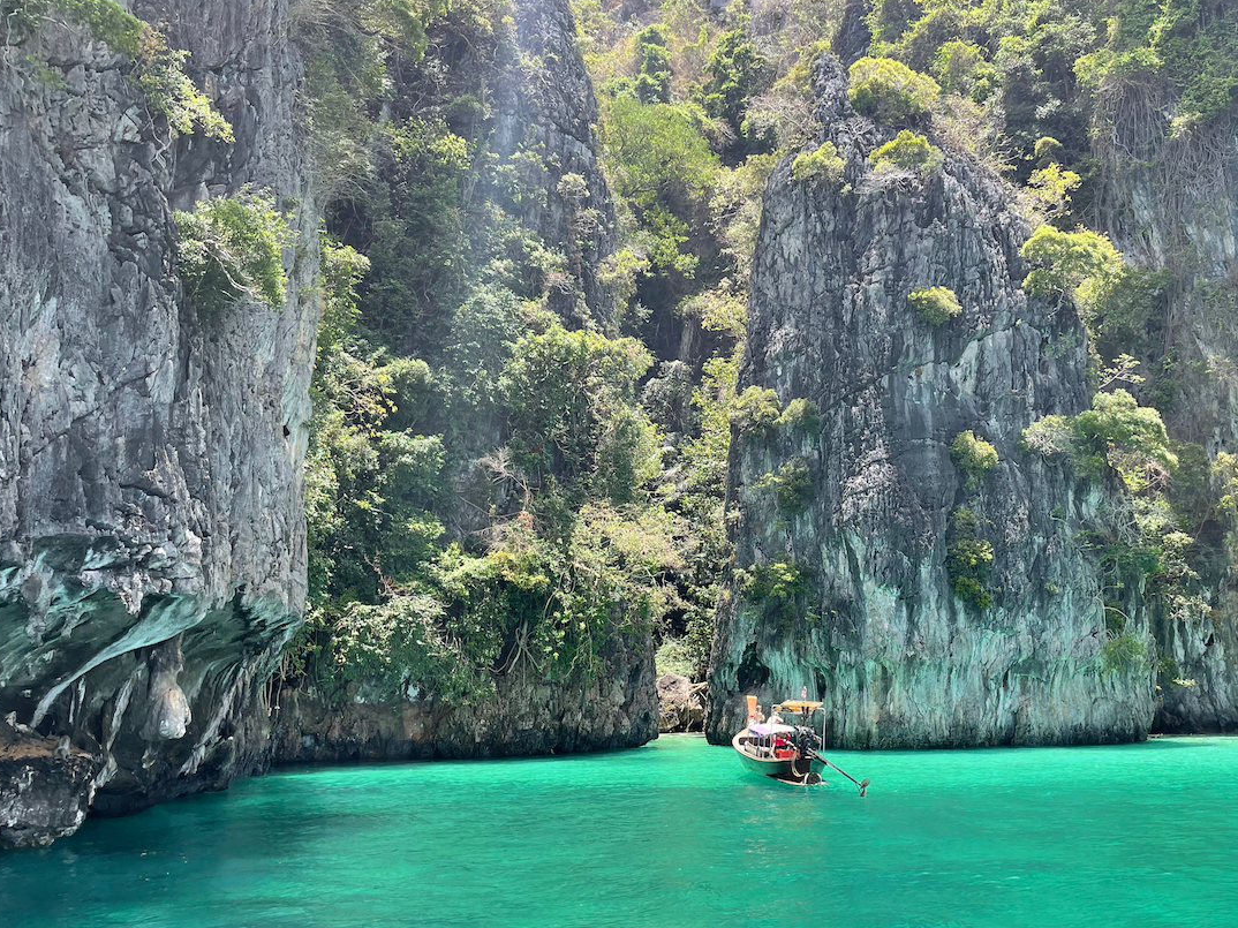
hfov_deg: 58.0
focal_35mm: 31
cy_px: 439
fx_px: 1108
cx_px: 722
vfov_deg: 45.4
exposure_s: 1/703
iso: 32
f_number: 1.6
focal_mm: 4.2
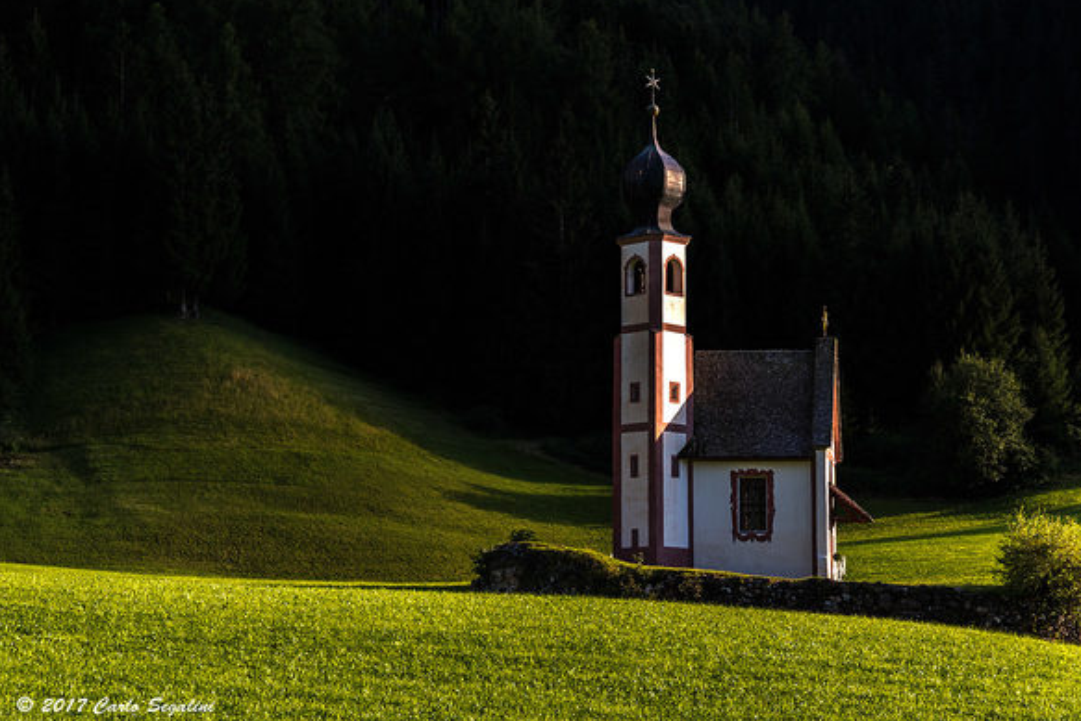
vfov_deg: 19.5
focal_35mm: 70
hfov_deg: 28.8
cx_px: 553
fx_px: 2102
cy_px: 363
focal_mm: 68
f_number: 5
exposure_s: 1/200
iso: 100
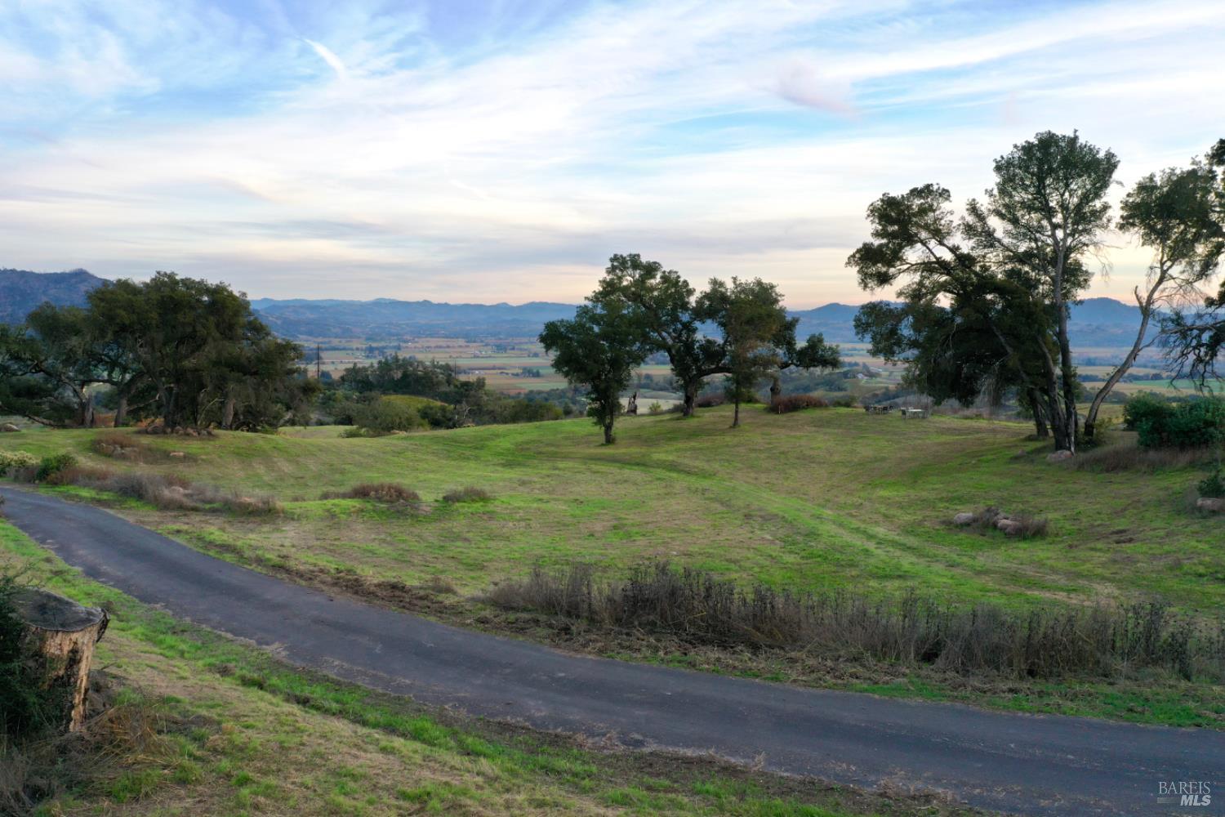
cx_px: 612
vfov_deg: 46.4
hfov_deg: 65.5
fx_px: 953
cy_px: 408
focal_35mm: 28
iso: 100
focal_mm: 10.26
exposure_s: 1/40
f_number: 6.3
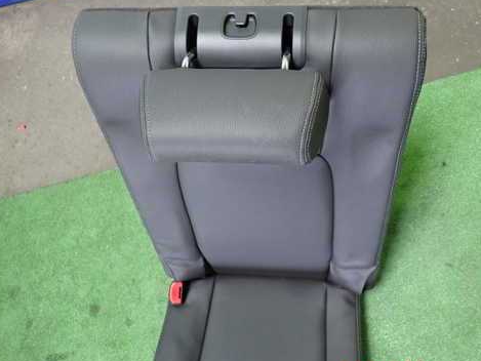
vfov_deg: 44.1
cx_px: 267
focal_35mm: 32
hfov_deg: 56.7
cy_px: 155
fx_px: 445
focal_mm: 4.5
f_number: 2
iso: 200
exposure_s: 1/30
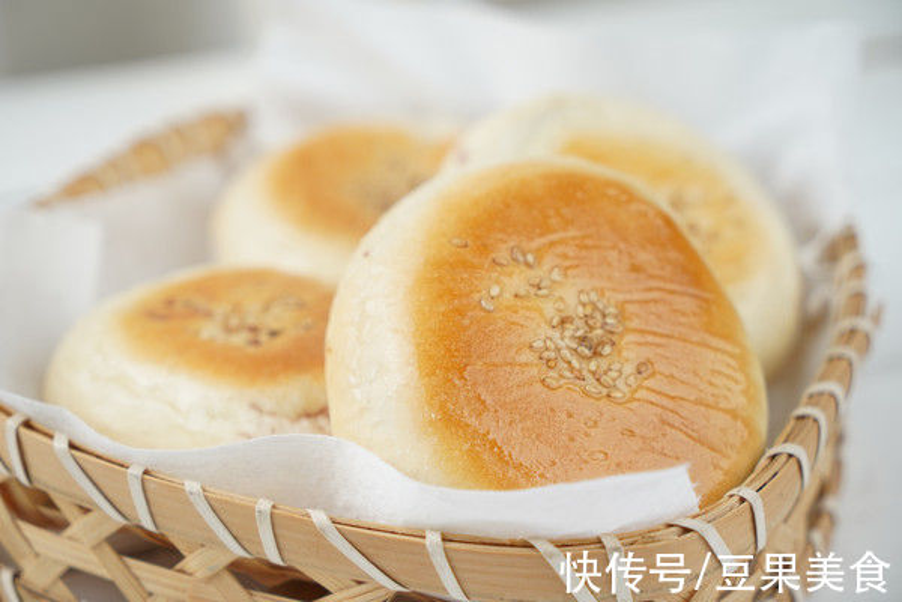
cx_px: 451
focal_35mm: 69
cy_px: 301
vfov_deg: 19.7
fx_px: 1729
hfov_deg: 29.2
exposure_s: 1/200
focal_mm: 69
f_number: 5
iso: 640
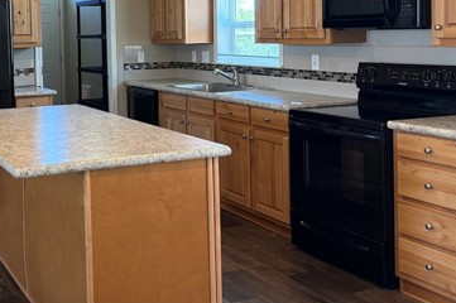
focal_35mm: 48
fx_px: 607
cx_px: 81
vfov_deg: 27.3
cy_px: 49
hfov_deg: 39.3
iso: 125
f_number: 1.6
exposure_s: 1/60
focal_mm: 5.96
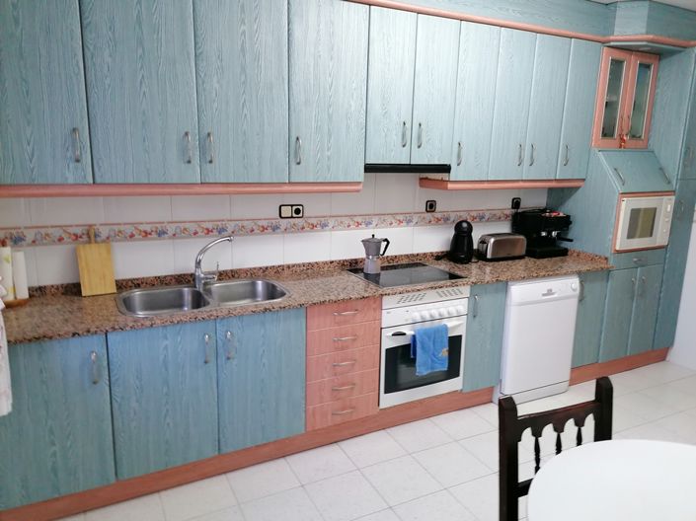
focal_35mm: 27
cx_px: 348
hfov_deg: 65.3
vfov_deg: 51.3
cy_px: 260
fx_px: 543
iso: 250
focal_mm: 4.75
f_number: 1.8
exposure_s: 1/33.3
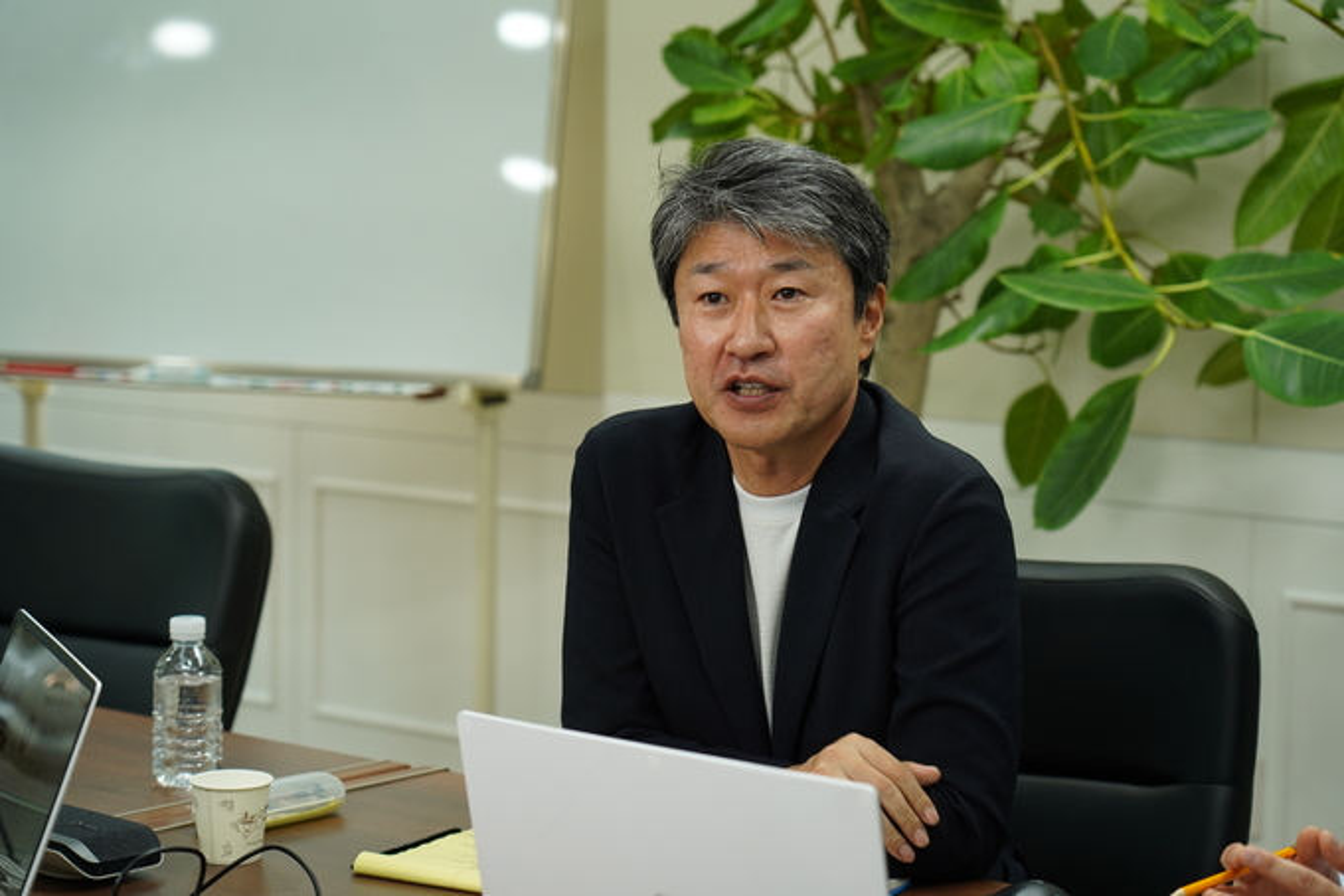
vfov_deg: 17.7
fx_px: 2874
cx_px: 672
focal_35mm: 77
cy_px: 448
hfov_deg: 26.3
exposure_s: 1/80
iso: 500
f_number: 4
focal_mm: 77
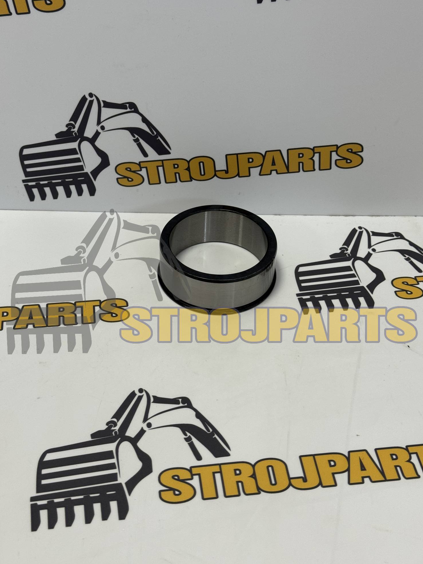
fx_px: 798
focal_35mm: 49
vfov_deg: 38.9
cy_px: 282
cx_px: 212
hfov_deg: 29.7
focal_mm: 6.86
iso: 100
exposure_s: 1/50
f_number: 1.78
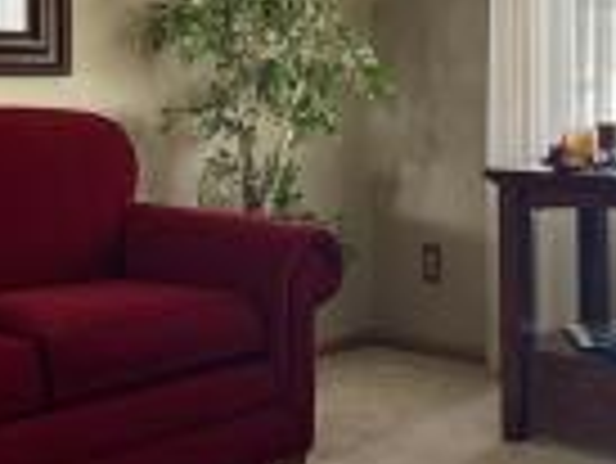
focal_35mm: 70
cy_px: 90
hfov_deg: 27.0
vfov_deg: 20.8
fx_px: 1247
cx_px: 522
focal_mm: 6.86
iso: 64
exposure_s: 1/121
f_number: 1.78
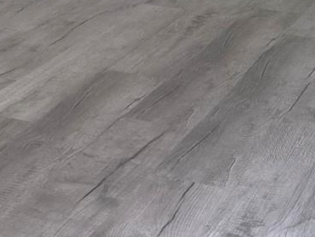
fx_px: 1020
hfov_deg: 17.3
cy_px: -233
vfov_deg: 11.9
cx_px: 42
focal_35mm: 112
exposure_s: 1/164
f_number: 1.5
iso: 64
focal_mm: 5.7
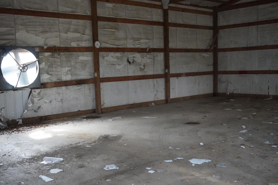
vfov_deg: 31.9
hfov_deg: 46.4
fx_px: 324
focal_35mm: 42
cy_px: 92
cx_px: 139
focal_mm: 28
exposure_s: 1/100
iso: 6400
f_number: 4.5
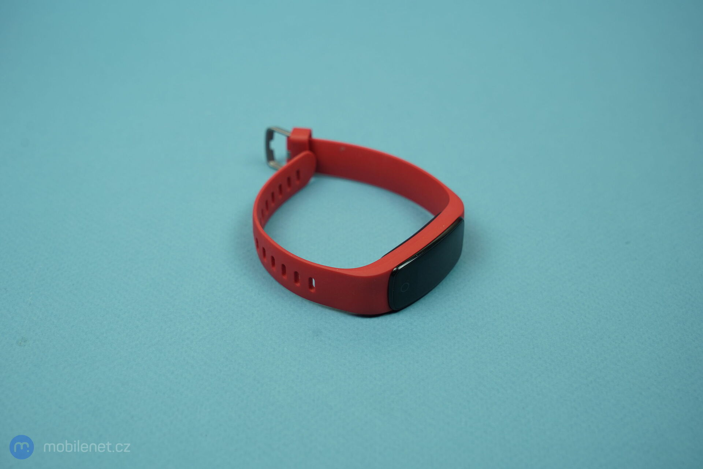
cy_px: 234
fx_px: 957
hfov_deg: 40.3
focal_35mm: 49
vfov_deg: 27.5
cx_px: 352
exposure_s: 1/125
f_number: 6.3
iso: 800
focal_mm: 49
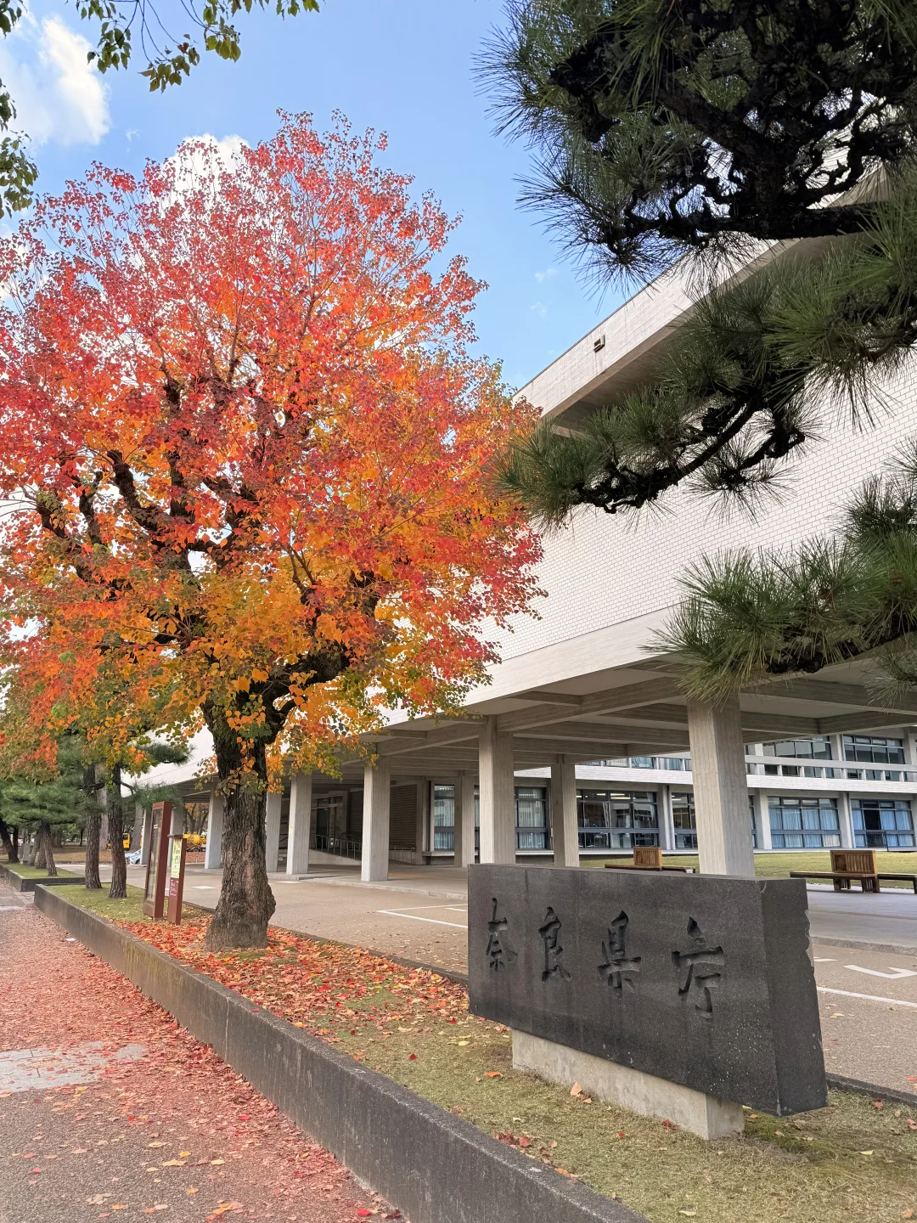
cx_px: 458
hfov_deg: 56.8
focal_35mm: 24
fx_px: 848
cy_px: 612
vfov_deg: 71.6
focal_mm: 6.76
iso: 80
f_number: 1.78
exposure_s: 1/1174
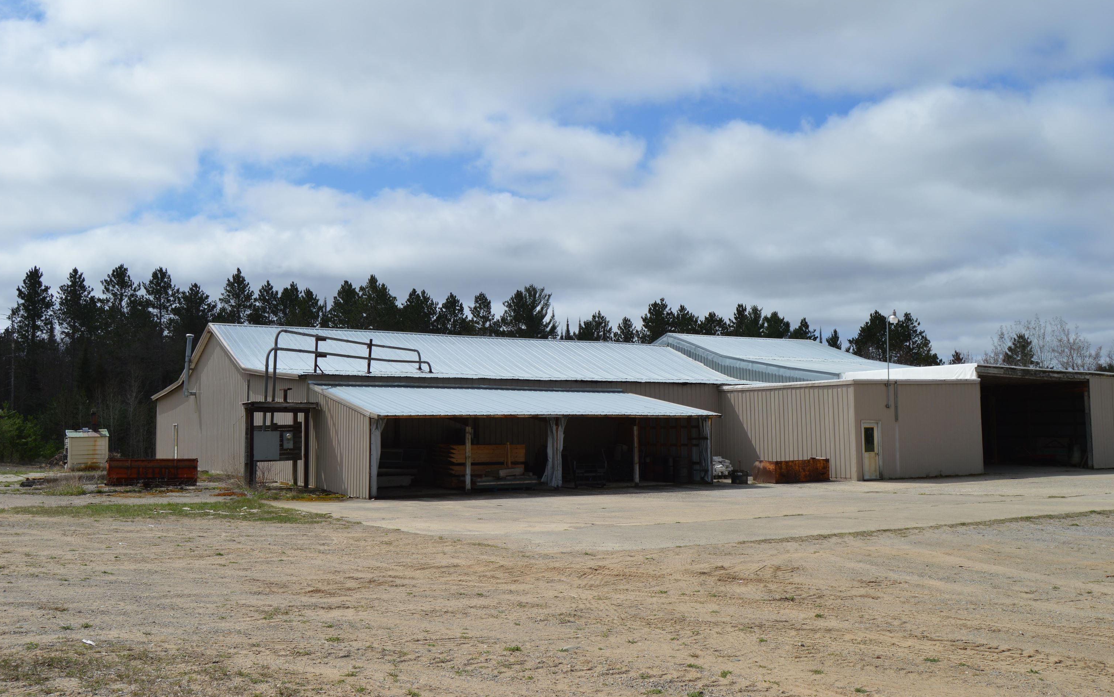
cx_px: 560
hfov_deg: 56.7
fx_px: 1032
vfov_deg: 37.3
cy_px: 324
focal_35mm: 34
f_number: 10
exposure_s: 1/400
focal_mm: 22
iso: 100
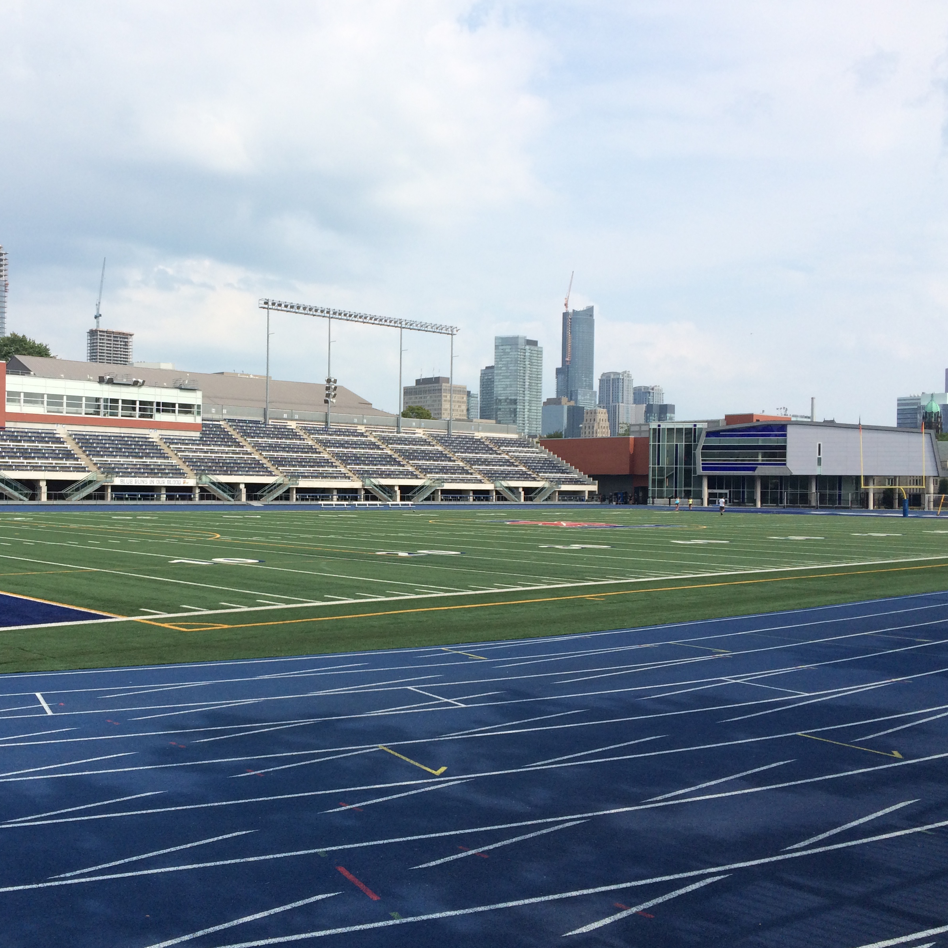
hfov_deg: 45.5
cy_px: 476
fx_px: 1115
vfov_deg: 46.0
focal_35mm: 36
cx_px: 332
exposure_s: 1/2160
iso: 32
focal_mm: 4.12
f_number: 2.2
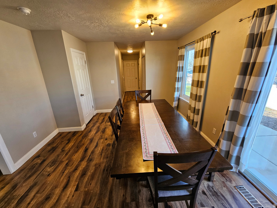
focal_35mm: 13
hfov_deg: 106.2
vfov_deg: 89.9
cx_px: 138
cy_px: 104
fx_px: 104
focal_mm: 2.2
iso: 100
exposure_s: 1/60
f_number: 2.2
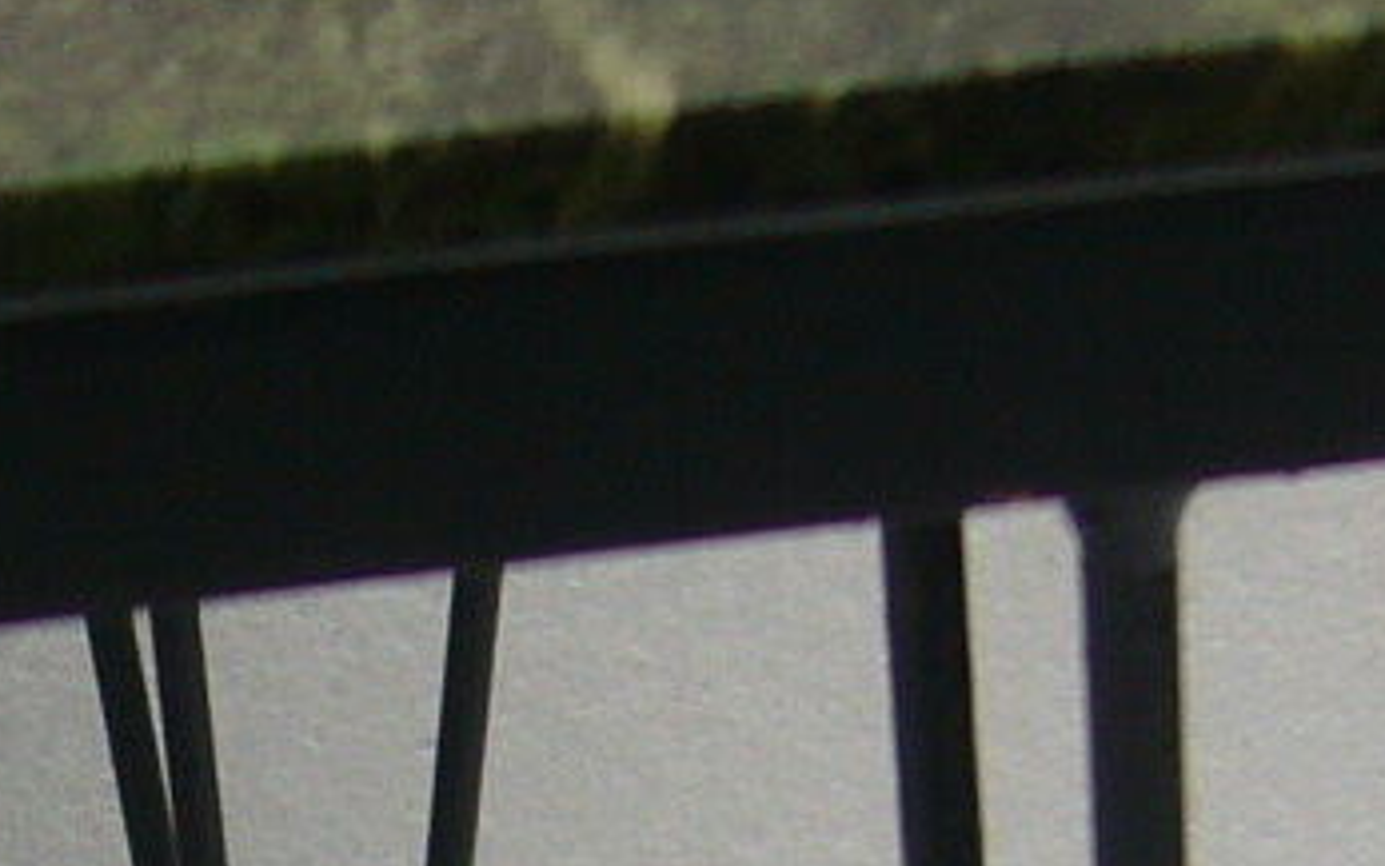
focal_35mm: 171
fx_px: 6456
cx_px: 192
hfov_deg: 12.2
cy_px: 2119
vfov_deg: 7.2
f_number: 2.8
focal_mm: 5.8
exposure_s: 1/30
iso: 80
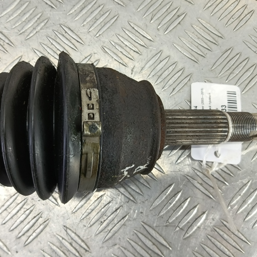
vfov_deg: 57.3
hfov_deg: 56.9
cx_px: 105
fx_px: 235
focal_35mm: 28
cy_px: 126
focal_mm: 4.11
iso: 139
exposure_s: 1/50
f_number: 1.6
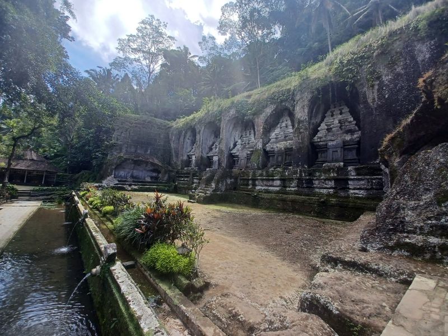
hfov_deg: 106.2
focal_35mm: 13
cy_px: 168
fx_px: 168
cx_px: 224
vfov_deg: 89.9
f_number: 2.2
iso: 40
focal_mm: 1.42
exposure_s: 1/430
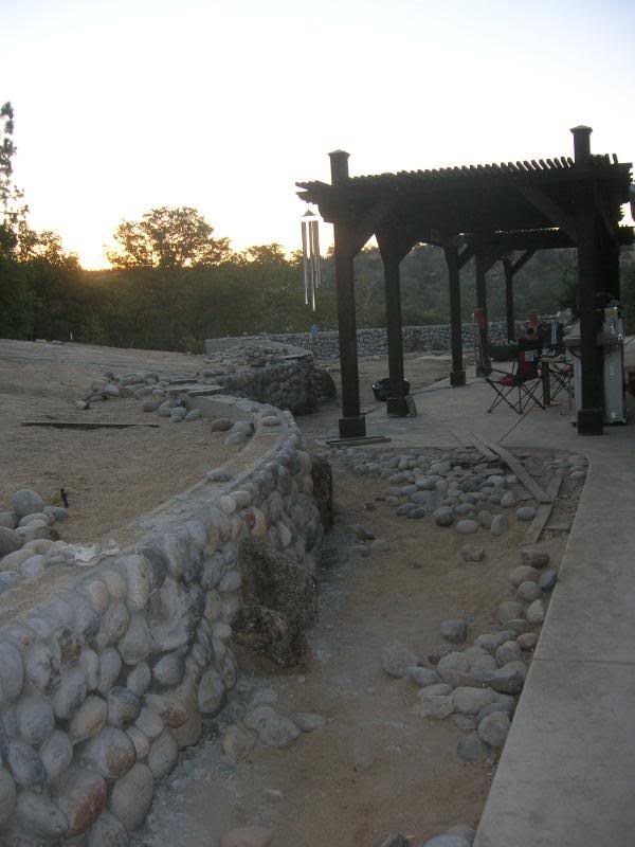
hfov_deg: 41.8
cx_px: 318
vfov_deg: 54.0
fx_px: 832
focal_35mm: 34
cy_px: 424
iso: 71
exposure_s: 1/93
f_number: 2.9
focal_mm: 5.7
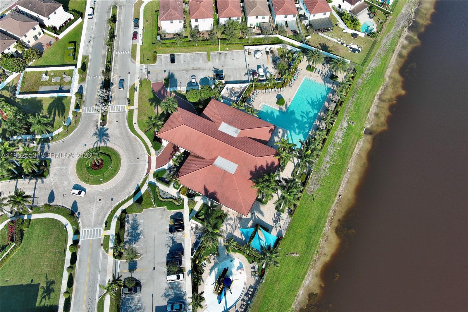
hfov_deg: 63.7
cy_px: 156
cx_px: 234
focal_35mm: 29
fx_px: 377
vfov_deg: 44.9
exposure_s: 1/761
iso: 100
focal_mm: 10.57
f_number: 2.8
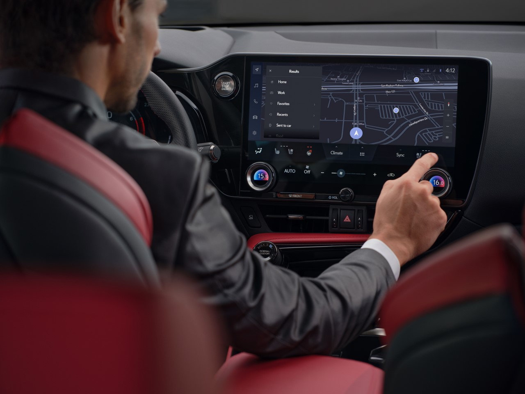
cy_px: 197
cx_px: 262
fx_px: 1744
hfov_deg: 17.1
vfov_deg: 12.9
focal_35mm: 115
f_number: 5.6
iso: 160
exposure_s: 1/100
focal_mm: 145.3
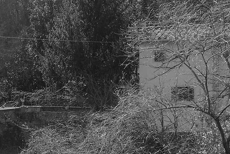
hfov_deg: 12.0
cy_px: 208
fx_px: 1055
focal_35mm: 165
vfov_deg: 8.2
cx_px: -99
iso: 400
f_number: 9
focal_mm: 35
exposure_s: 1/200
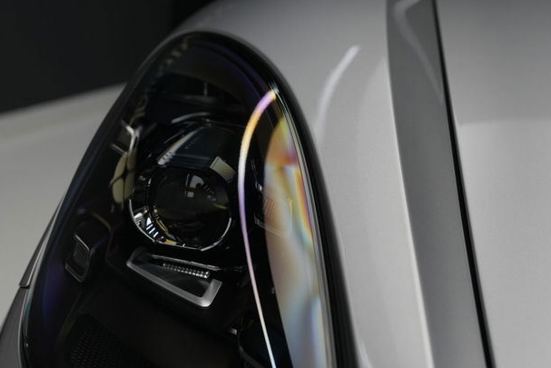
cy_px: 306
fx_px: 903
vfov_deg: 22.6
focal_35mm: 59
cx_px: 209
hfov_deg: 33.8
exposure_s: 1/40
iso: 250
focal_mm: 35
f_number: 4
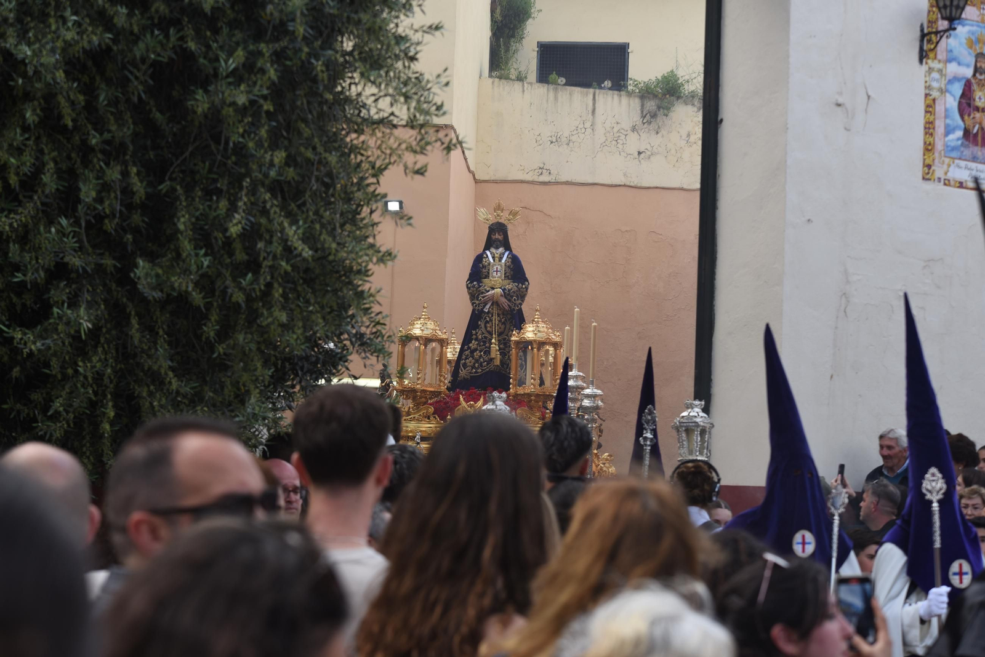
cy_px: 328
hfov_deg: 23.6
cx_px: 492
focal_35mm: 86
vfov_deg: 15.9
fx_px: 2354
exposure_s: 1/125
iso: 100
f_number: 5
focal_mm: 86
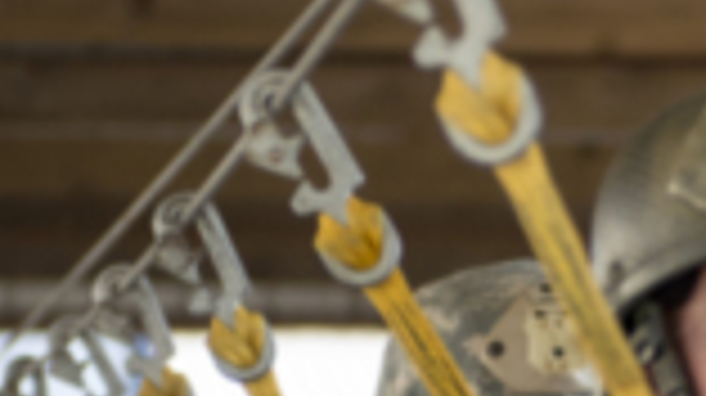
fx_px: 5443
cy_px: 313
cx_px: 609
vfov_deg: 4.2
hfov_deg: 7.4
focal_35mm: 291
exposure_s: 1/1000
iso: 1000
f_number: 2.8
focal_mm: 70
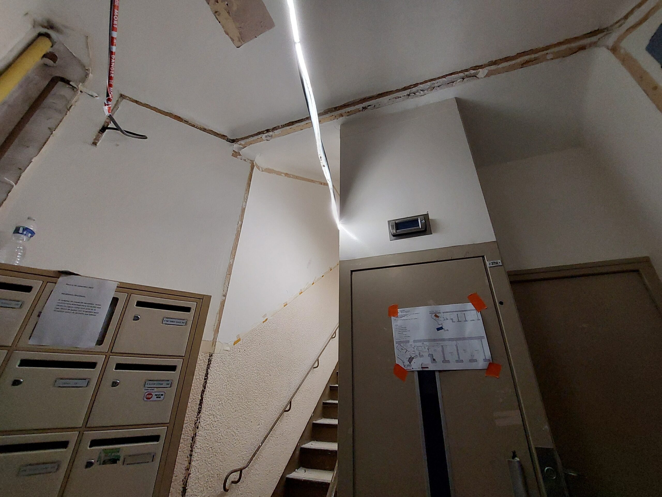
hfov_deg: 106.2
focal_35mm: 13
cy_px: 248
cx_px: 331
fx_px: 249
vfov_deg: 89.9
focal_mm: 1.74
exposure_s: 1/50
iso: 250
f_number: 2.2
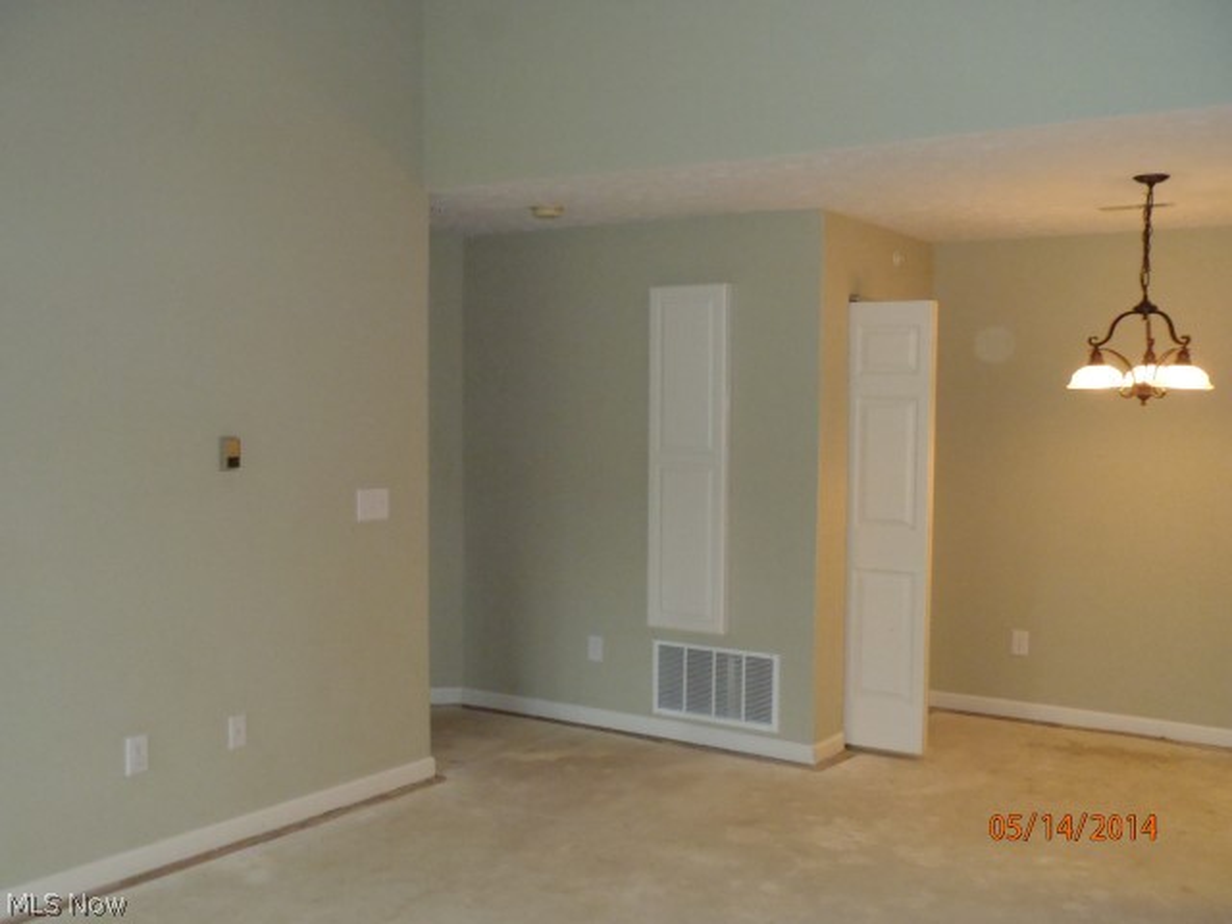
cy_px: 462
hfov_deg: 51.4
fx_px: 1281
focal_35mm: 36
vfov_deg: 39.7
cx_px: 616
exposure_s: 1/40
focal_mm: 6.45
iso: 500
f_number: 4.5
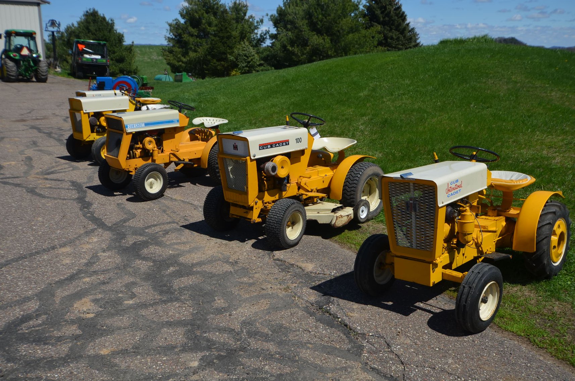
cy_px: 190
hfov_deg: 53.2
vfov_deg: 36.7
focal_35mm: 36
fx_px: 574
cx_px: 288
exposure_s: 1/320
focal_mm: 24
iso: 100
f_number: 9
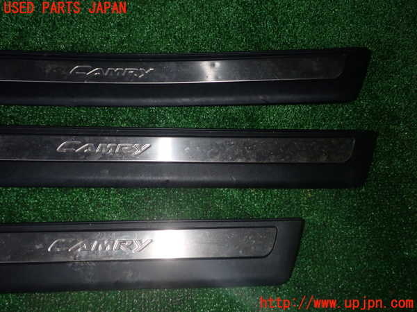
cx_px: 208
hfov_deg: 56.8
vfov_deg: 44.2
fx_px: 385
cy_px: 156
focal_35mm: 32
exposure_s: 1/30
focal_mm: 5.79
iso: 200
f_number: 7.1
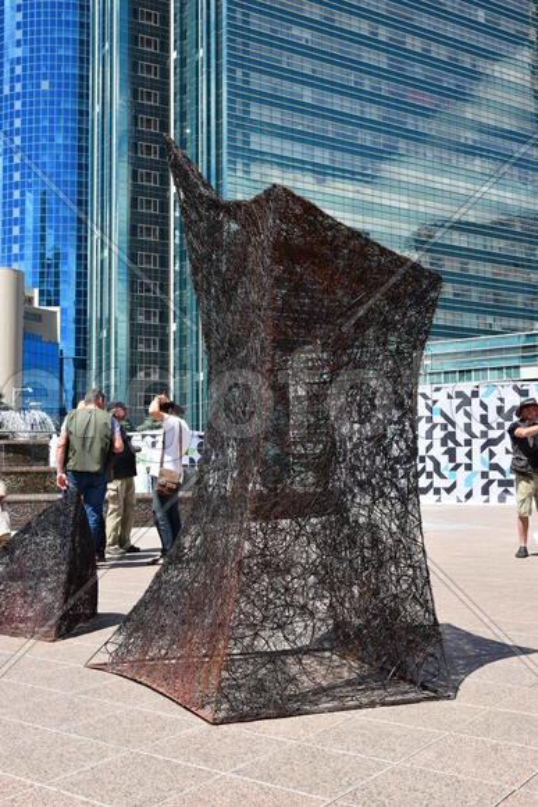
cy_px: 404
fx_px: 840
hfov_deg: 35.5
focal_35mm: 38
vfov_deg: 51.3
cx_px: 269
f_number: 9
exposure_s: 1/125
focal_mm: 25
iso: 100
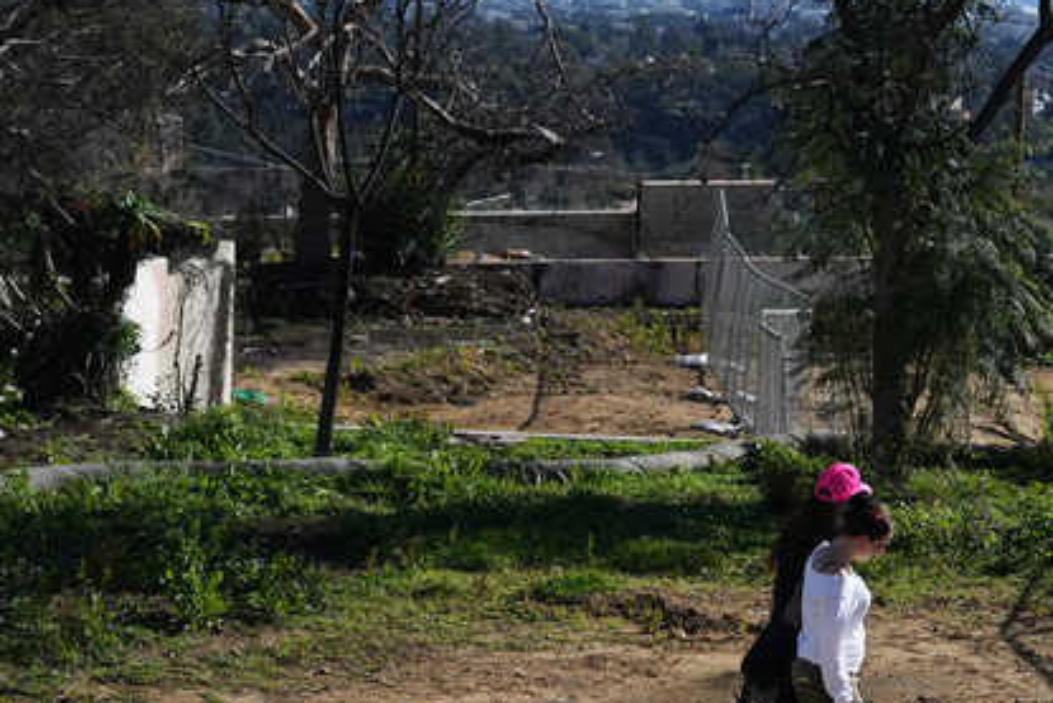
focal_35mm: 121
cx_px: 1015
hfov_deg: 16.6
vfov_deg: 11.3
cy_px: 123
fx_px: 3540
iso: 320
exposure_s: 1/10000
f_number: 2.8
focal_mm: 49
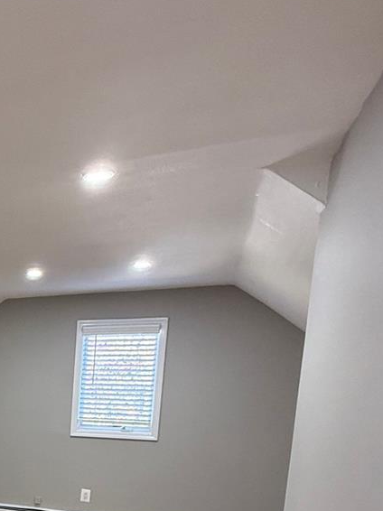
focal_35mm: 38
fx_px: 561
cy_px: 478
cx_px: -105
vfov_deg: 43.8
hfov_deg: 30.4
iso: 250
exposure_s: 1/120
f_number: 2.2
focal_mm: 2.22
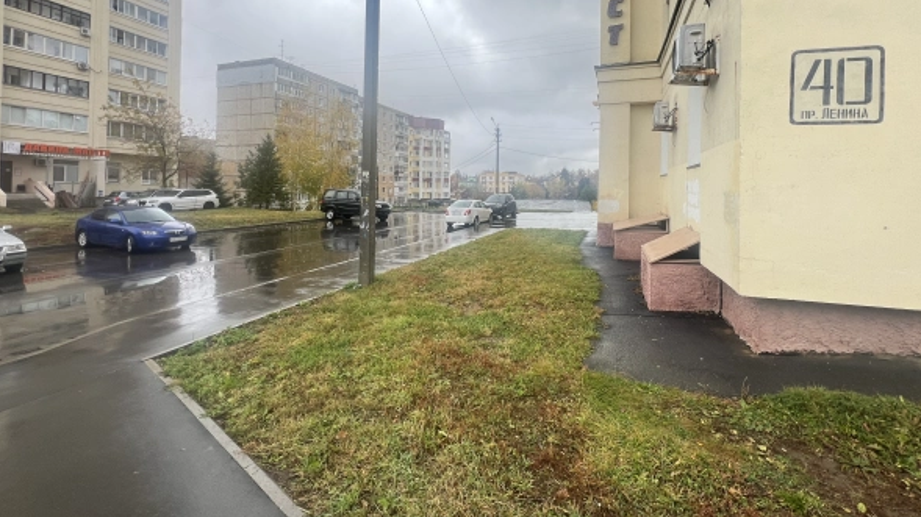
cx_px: 485
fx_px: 366
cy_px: 187
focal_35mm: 15
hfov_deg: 102.9
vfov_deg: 69.1
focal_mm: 1.57
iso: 32
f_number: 1.8
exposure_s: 1/147
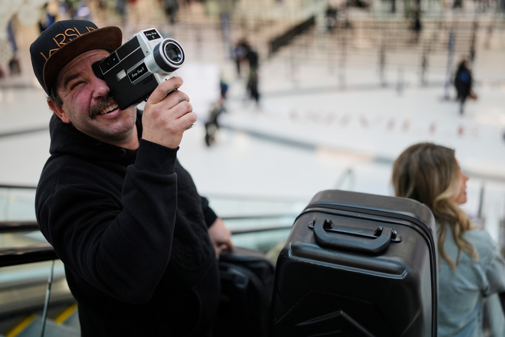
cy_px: 168
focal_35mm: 35
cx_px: 252
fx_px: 491
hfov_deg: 54.4
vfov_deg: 37.9
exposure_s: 1/500
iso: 640
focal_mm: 35
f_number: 1.4
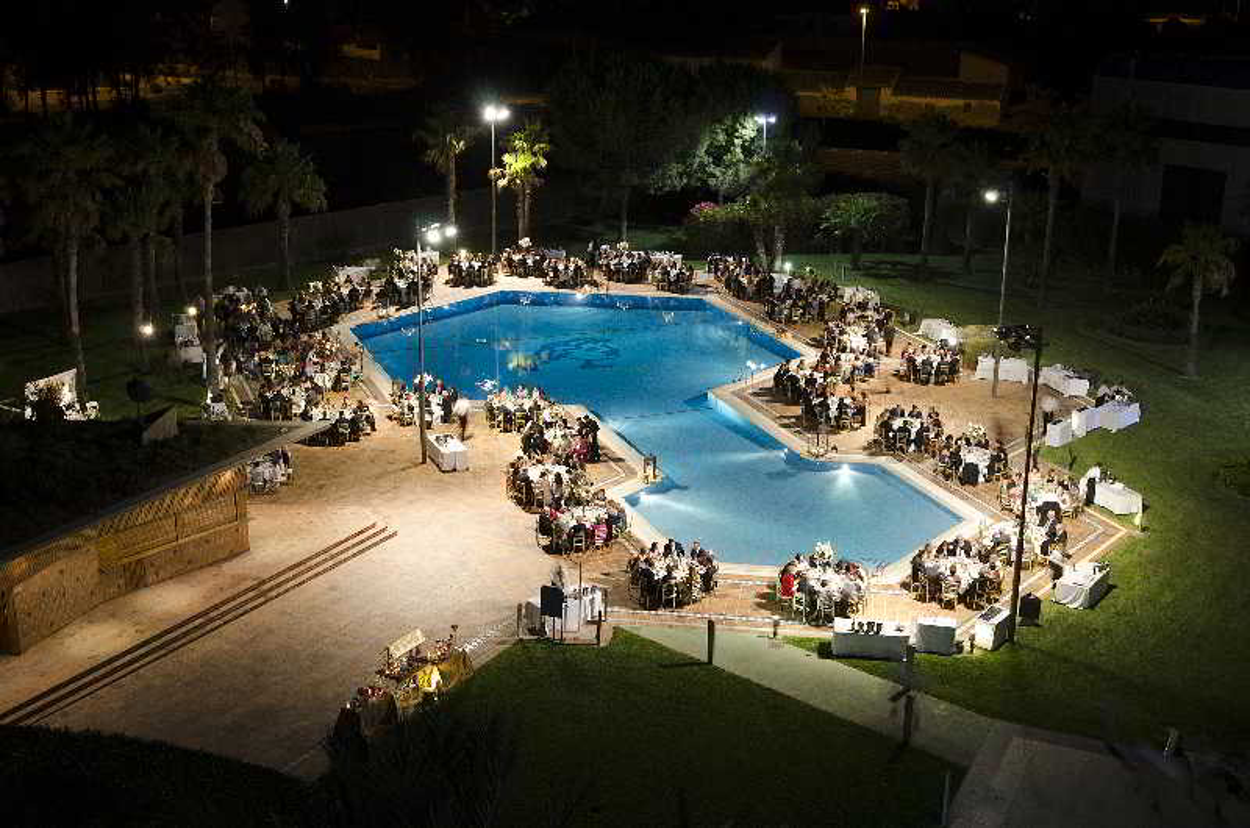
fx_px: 1559
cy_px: 414
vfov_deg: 29.7
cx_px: 625
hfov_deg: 43.7
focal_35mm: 45
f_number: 8
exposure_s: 1/1.25
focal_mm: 30
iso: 400
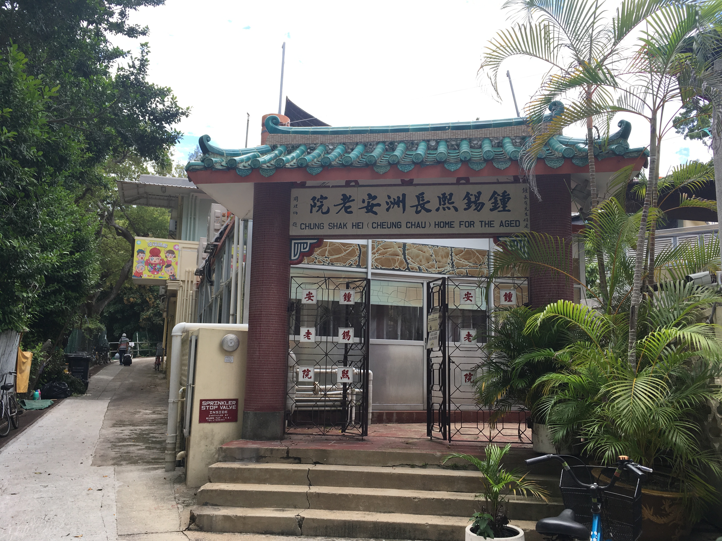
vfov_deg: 48.2
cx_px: 361
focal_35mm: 29
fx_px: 605
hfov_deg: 61.7
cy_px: 270
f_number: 2.2
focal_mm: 4.15
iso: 25
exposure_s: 1/578
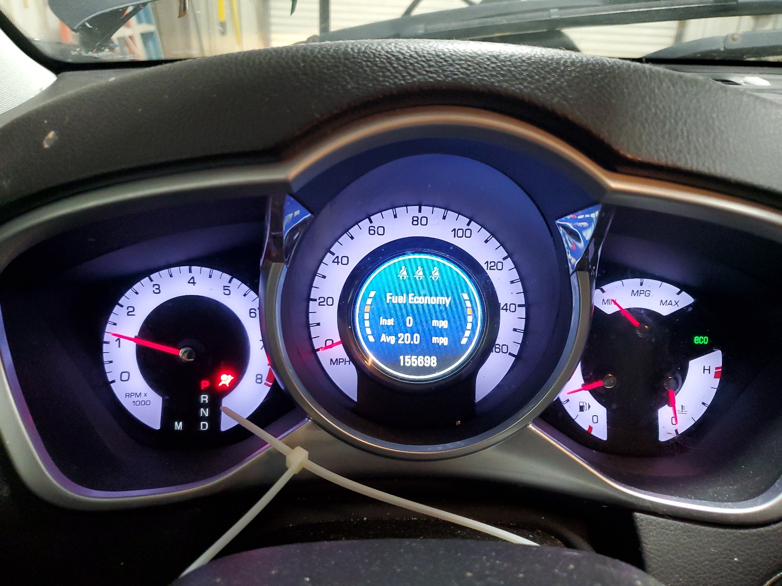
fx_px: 587
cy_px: 293
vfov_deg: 53.1
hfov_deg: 67.3
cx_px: 391
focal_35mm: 26
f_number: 1.5
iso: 289
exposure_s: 1/30
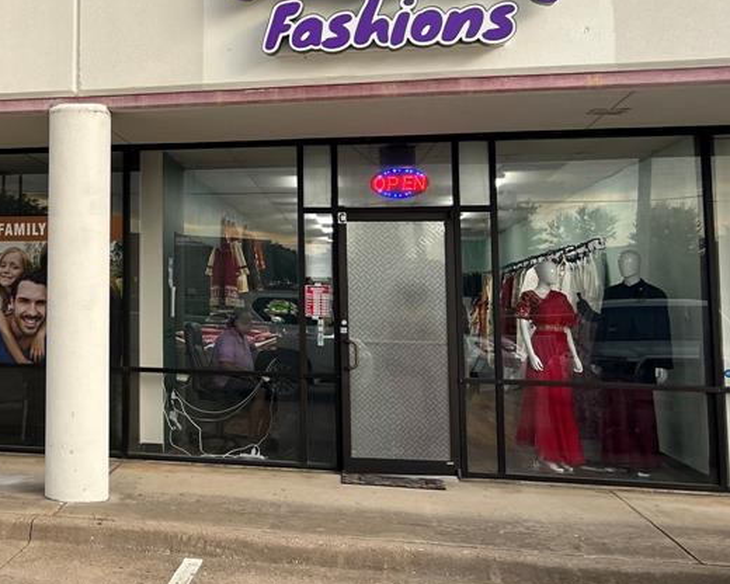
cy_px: 187
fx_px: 1080
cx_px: 45
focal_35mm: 50
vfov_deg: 30.0
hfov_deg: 34.8
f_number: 1.5
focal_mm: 5.7
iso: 64
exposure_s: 1/121
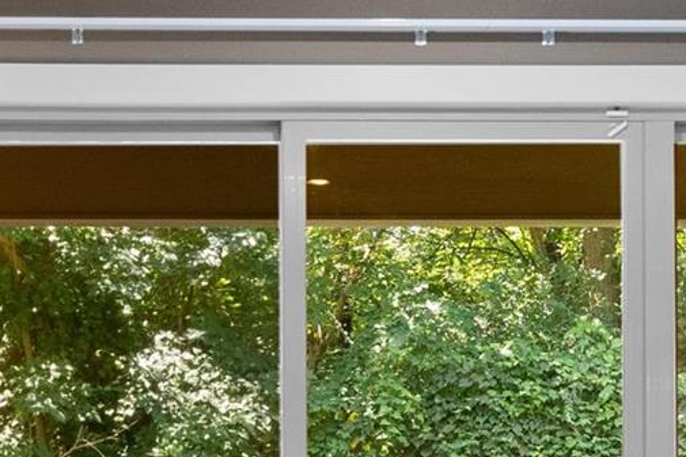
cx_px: 542
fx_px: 2173
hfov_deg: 17.8
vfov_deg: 11.8
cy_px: 506
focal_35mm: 114
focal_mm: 18
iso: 400
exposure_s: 1/10
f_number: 6.3
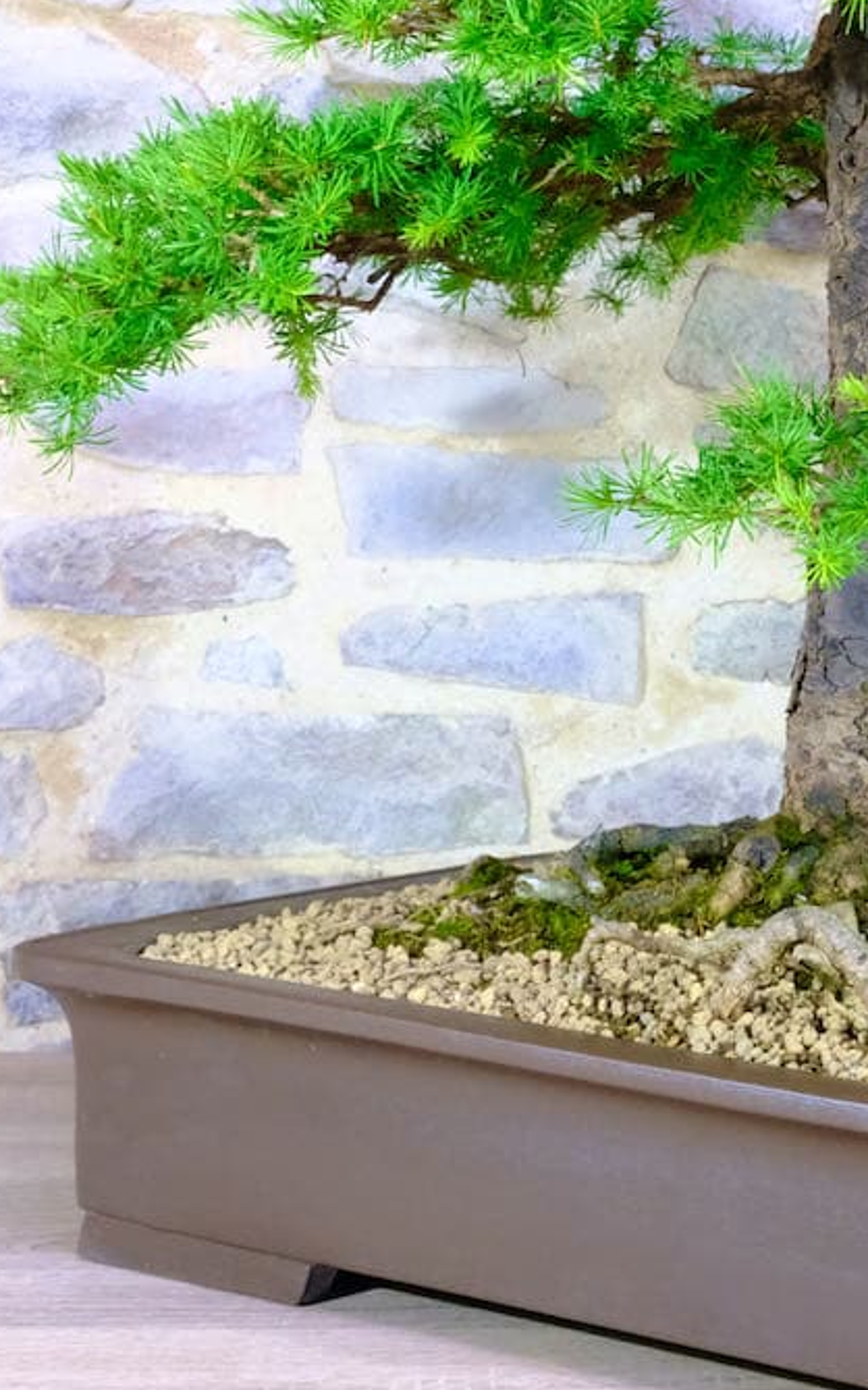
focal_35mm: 78
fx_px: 2953
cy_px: 83
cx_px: 826
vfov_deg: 25.5
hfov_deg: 16.4
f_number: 10
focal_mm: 26.5
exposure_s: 1/30
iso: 3200
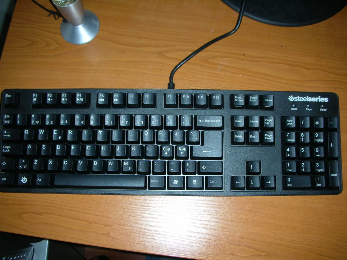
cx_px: 174
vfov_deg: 40.7
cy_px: 130
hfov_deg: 52.6
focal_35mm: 35
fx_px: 351
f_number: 3
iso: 50
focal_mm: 5.8
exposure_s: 1/60.1
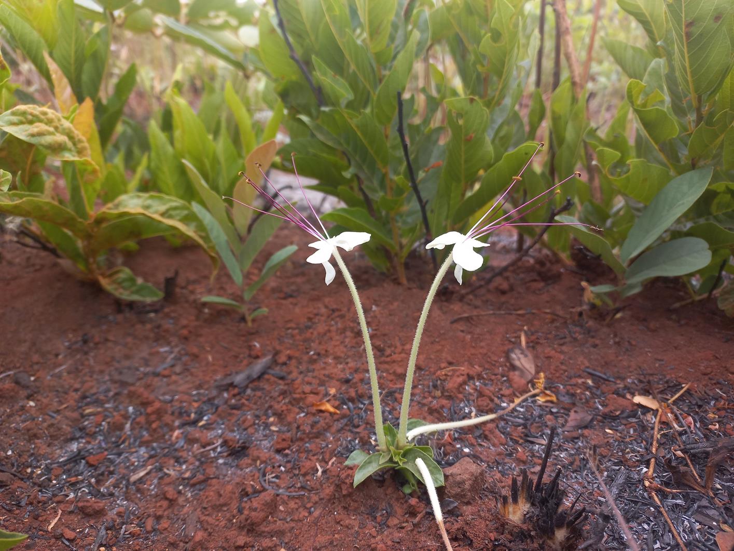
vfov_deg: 54.9
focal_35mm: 25
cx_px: 367
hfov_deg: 69.4
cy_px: 276
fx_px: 530
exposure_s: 1/100
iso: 40
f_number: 1.8
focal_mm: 4.6
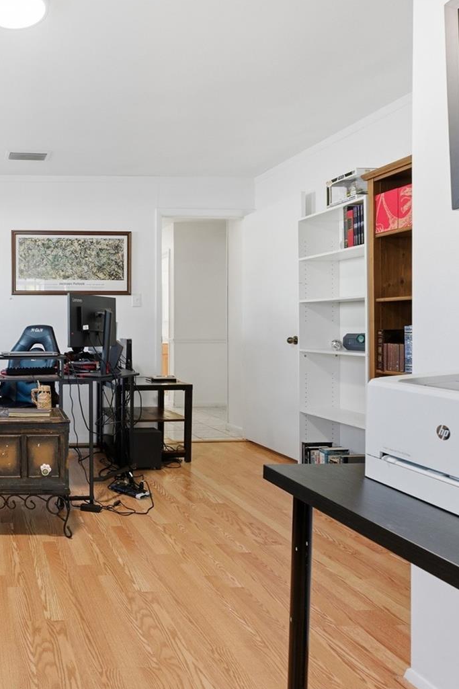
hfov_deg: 44.4
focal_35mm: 25
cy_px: 333
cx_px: 9
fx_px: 478
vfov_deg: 71.5
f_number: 9
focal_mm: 16
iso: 400
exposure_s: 1/25
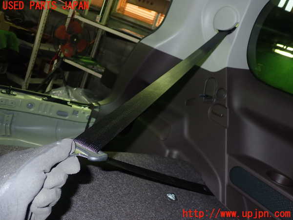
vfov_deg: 46.8
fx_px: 254
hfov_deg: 60.0
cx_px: 146
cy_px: 110
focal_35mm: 30
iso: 200
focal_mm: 5.5
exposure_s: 1/30
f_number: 2.3
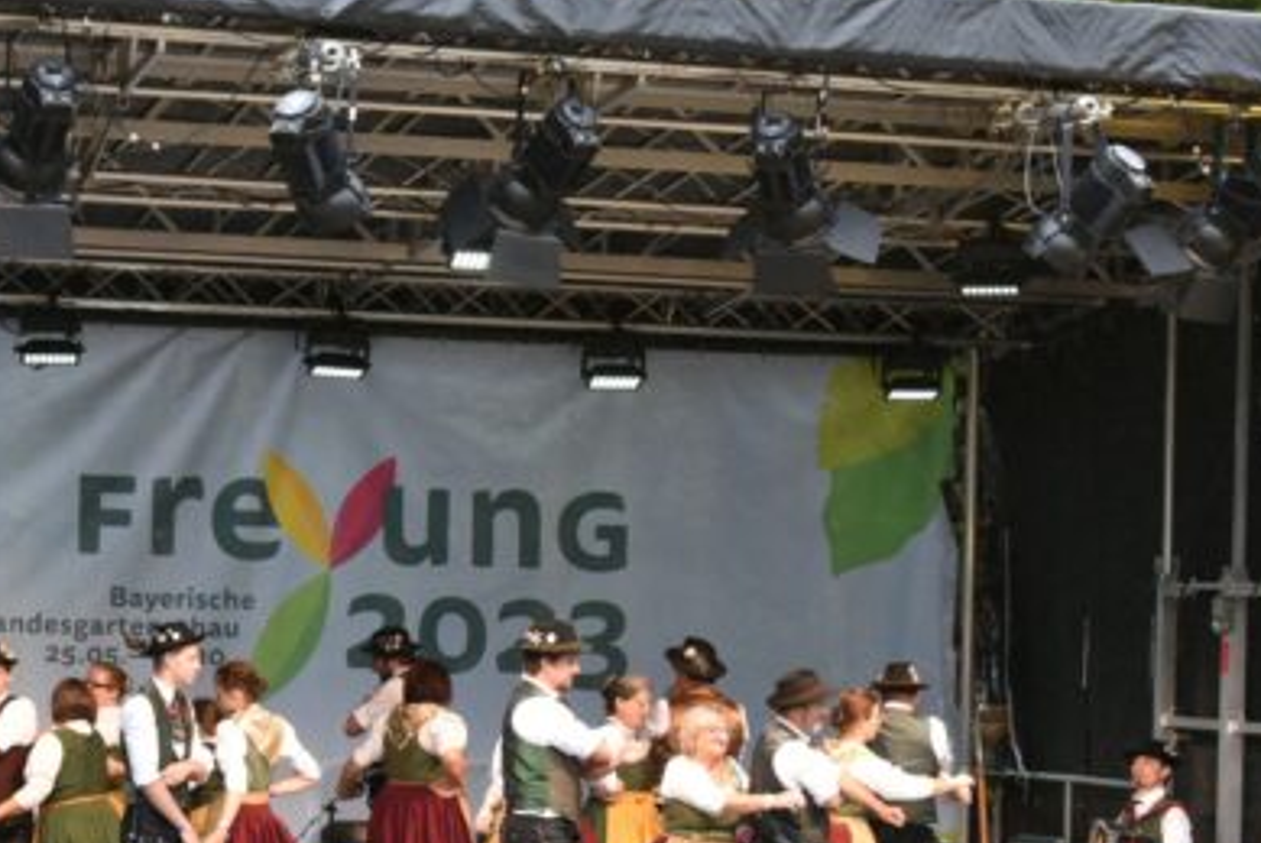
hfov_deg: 19.1
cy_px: 611
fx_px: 3751
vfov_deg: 12.8
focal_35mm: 107
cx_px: 582
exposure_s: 1/200
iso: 2000
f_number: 7.1
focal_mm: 52
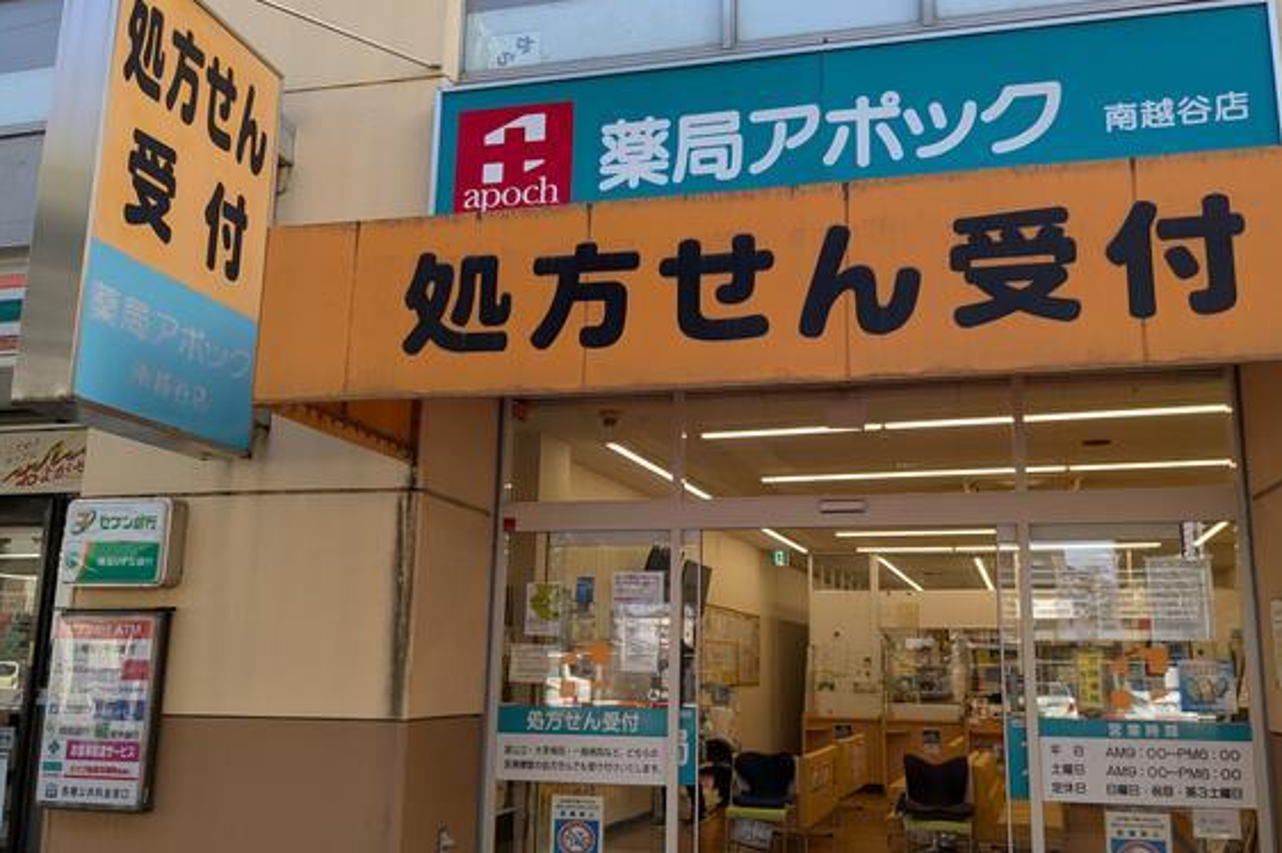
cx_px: 677
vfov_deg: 43.5
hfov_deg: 61.9
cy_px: 458
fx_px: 1068
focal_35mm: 30
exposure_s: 1/1063
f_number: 1.73
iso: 68
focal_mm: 4.38
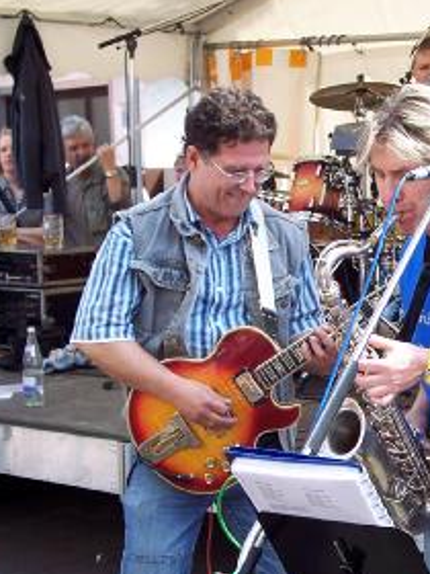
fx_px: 1540
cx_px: 361
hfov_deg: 15.8
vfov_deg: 20.9
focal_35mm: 93
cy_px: 428
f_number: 4
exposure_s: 1/125
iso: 100
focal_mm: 10.7
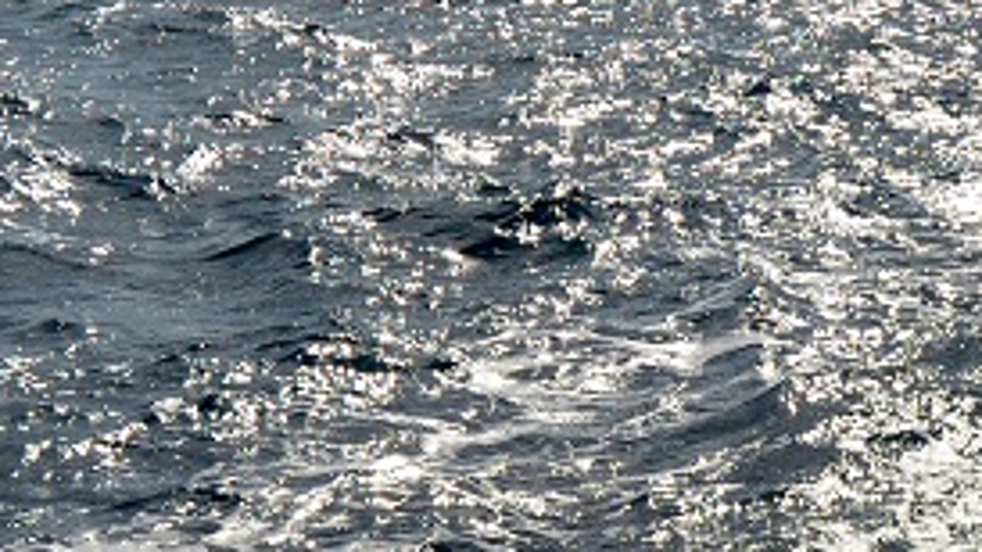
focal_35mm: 103
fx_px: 2681
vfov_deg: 11.7
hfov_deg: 20.6
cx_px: 754
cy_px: 321
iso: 400
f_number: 5.6
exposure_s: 1/6400
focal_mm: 18
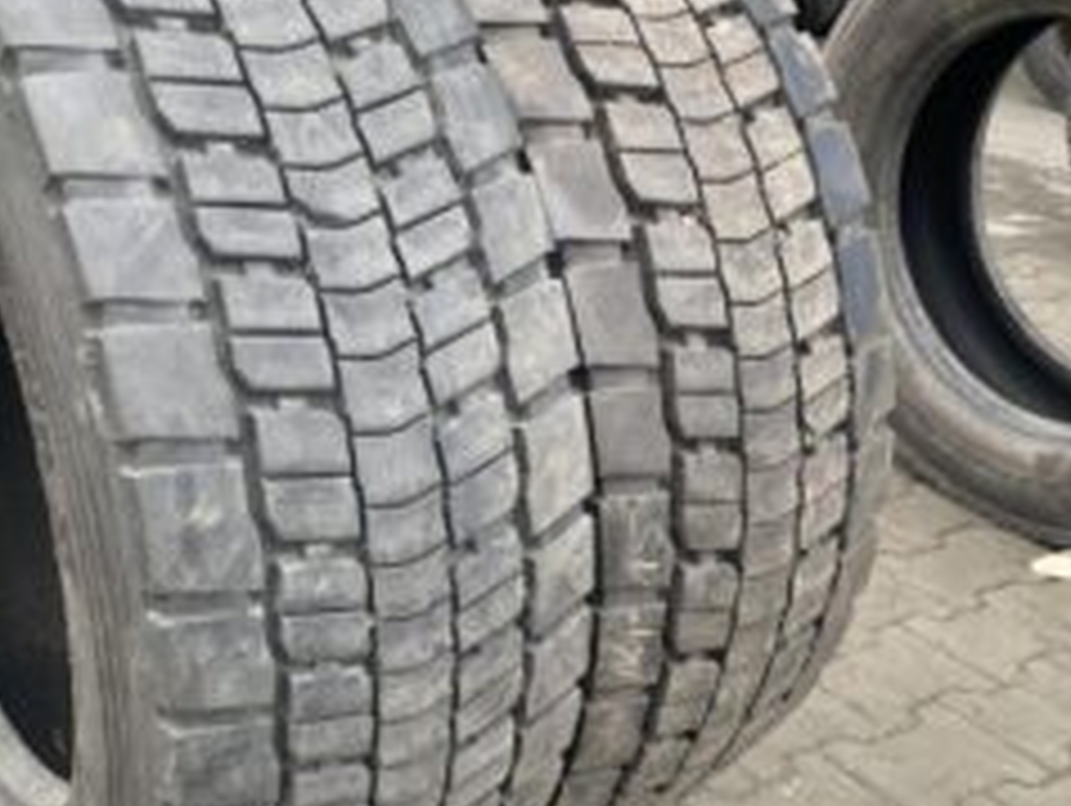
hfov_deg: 40.3
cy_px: 412
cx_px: 459
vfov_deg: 30.9
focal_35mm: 47
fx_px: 1456
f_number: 1.8
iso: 32
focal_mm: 4.25
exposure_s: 1/122
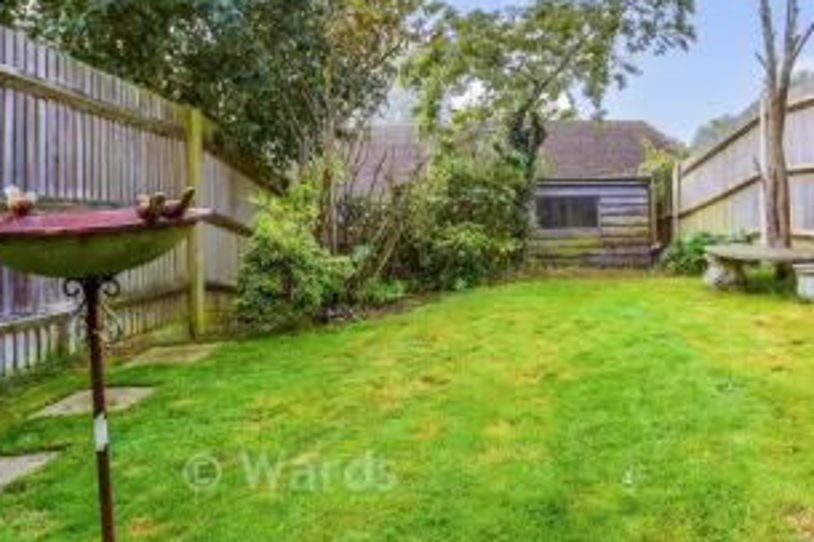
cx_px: 595
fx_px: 881
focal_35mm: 39
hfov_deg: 48.0
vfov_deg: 33.9
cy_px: 180
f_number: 8
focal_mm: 17
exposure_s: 1/100
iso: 160
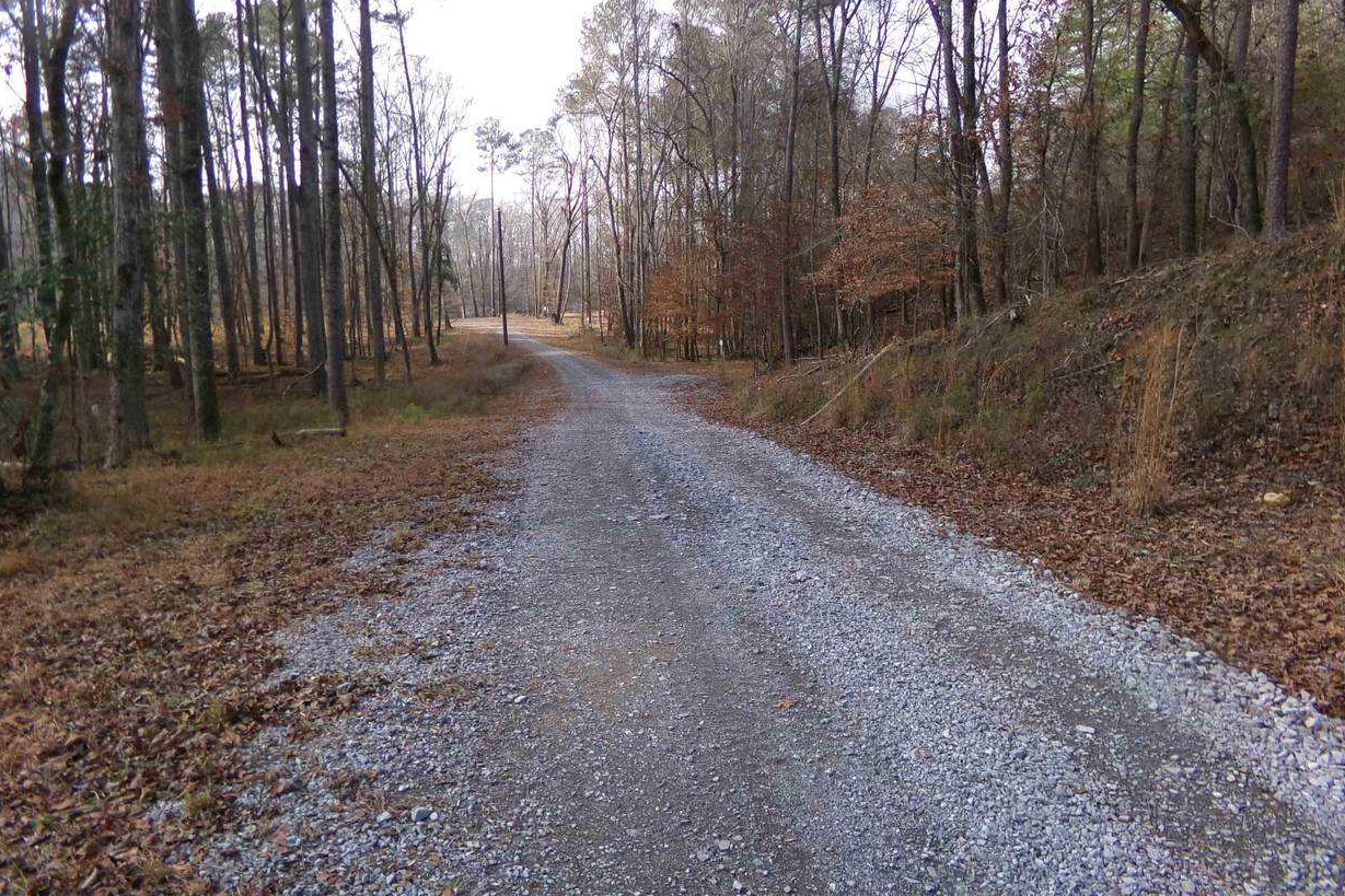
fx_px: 971
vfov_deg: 49.5
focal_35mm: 26
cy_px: 422
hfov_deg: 69.4
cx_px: 662
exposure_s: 1/210
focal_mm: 4.3
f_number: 3.7
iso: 100
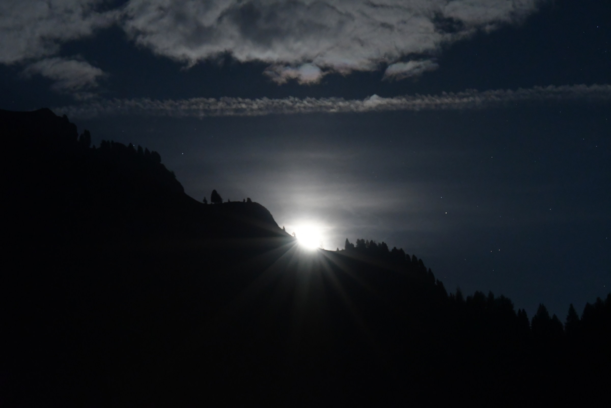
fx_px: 1986
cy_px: 204
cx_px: 306
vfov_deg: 11.7
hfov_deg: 17.5
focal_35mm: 117
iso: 5000
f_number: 8
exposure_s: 1
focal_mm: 78
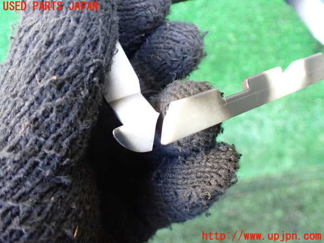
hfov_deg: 60.0
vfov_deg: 46.8
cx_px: 162
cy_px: 122
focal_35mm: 30
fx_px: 281
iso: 800
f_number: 2.3
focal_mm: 5.4
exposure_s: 1/50
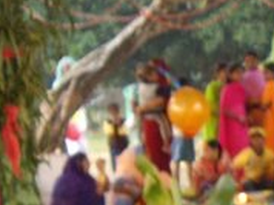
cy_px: 180
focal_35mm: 137
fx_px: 1083
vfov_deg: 10.7
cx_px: 343
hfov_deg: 13.9
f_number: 2.7
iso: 100
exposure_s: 1/4
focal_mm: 6.2
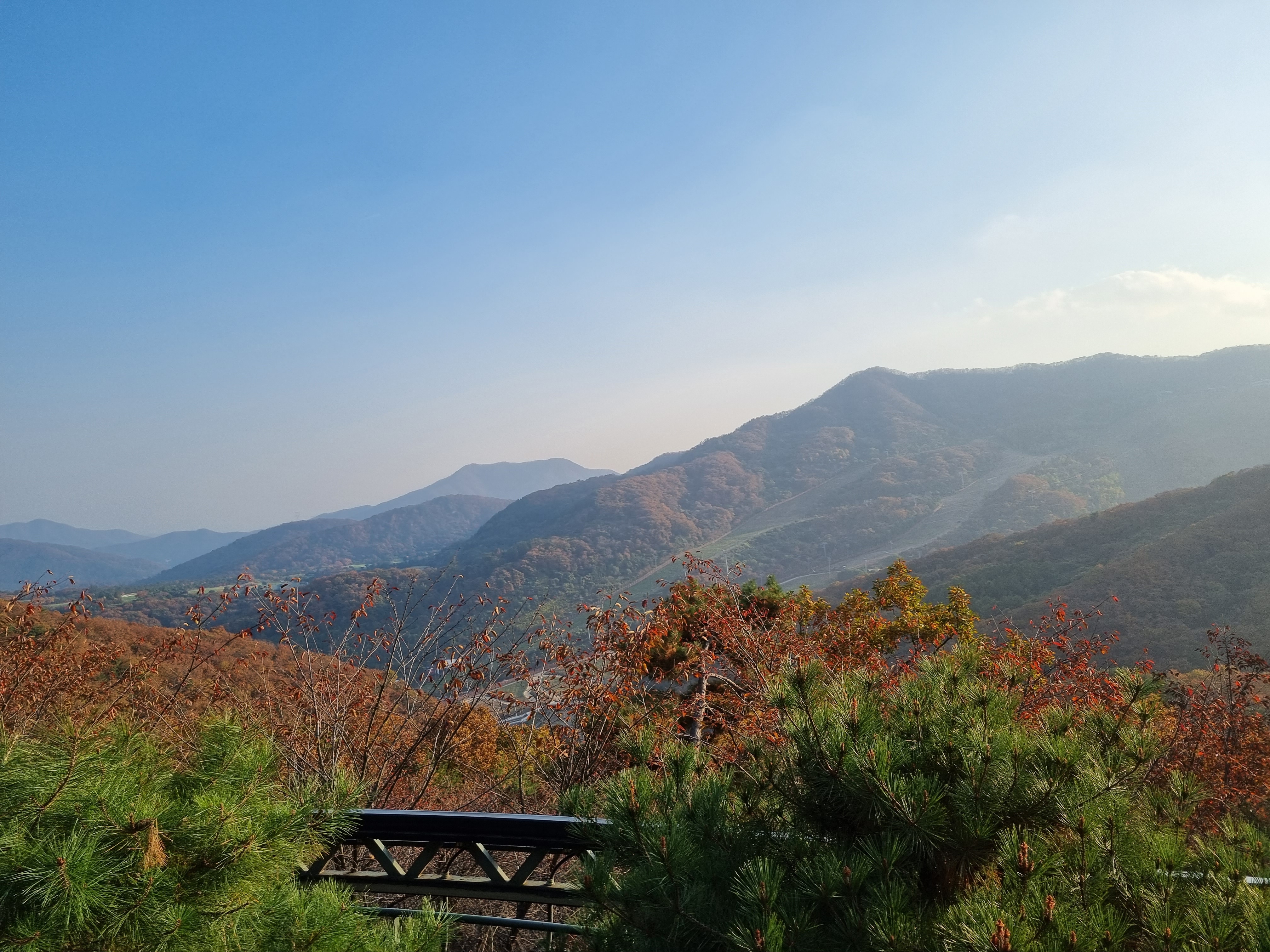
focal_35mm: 26
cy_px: 476
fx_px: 954
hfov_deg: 67.3
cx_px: 635
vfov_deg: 53.1
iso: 50
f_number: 1.8
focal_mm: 5.4
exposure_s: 1/2856
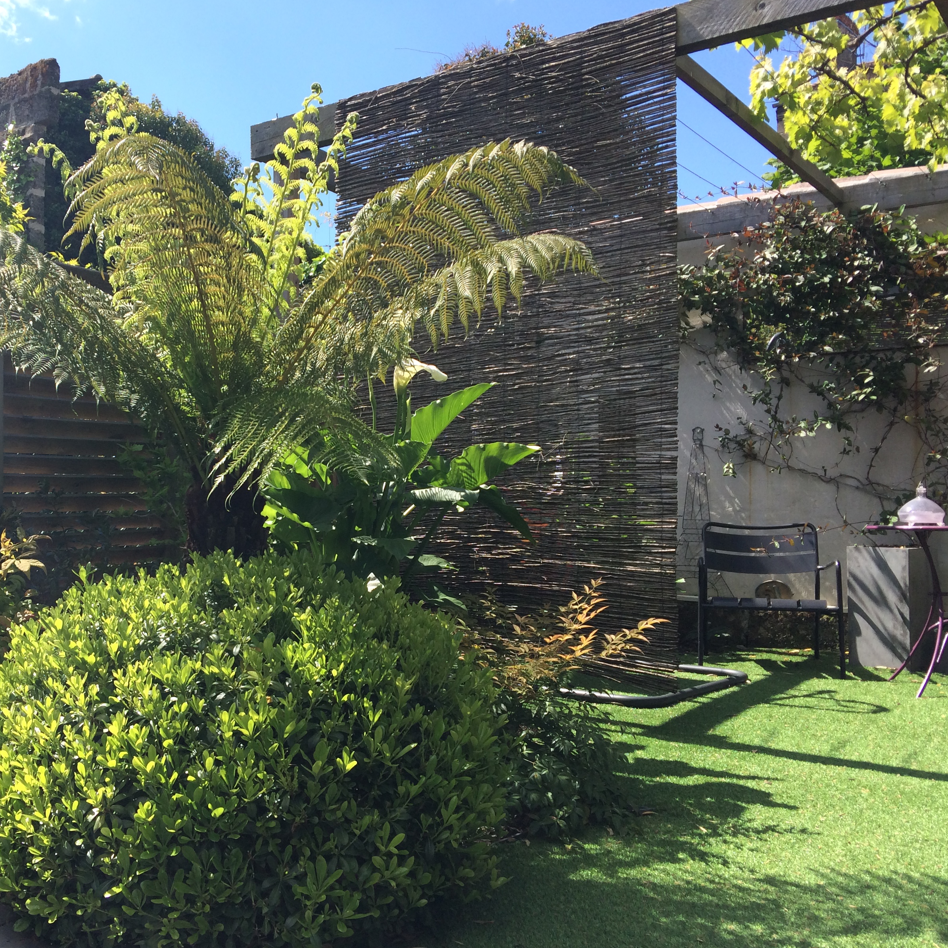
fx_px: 1084
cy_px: 480
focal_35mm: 35
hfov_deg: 46.6
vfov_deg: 47.2
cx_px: 333
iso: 32
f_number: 2.2
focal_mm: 4.15
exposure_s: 1/1208
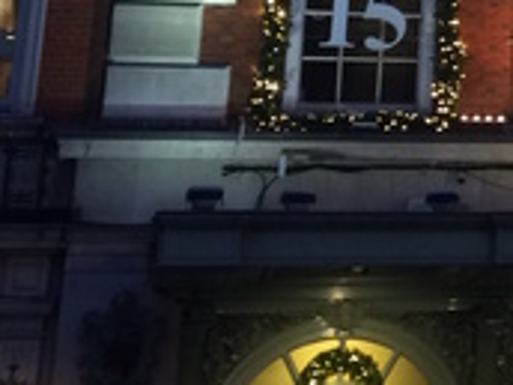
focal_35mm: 135
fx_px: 2001
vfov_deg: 10.4
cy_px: -278
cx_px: 895
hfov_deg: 13.3
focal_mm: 4.15
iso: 125
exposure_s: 1/33
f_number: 2.2
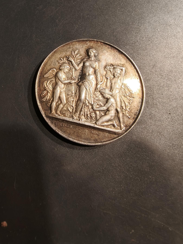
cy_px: 122
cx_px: 92
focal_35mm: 23
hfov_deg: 58.9
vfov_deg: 73.9
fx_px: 162
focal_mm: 2.32
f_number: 2
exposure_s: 1/100
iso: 160
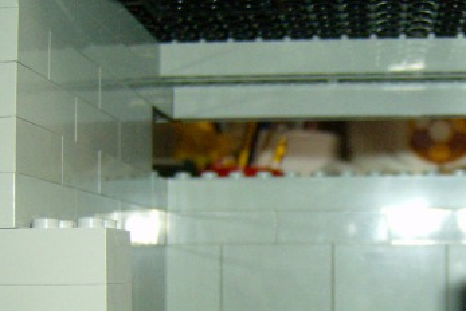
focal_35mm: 69
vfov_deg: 19.5
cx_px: 317
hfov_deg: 29.0
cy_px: 255
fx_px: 894
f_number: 2.8
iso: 200
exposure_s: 1/60
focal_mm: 6
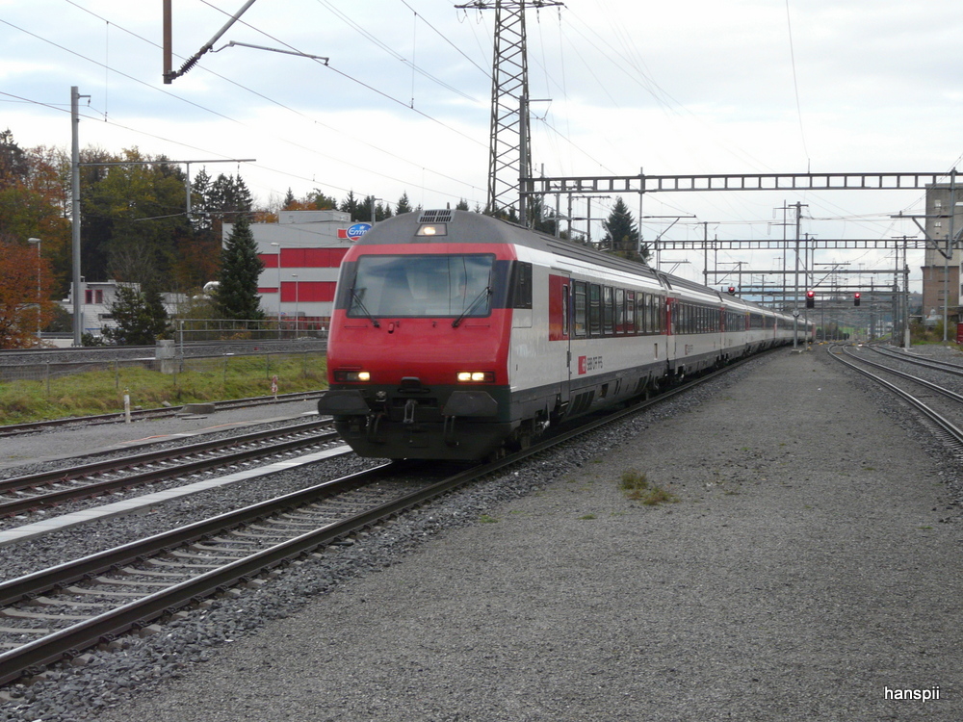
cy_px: 361
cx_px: 482
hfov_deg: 31.2
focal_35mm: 62
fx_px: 1725
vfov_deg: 23.7
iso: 160
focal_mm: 10.2
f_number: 4
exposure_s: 1/200
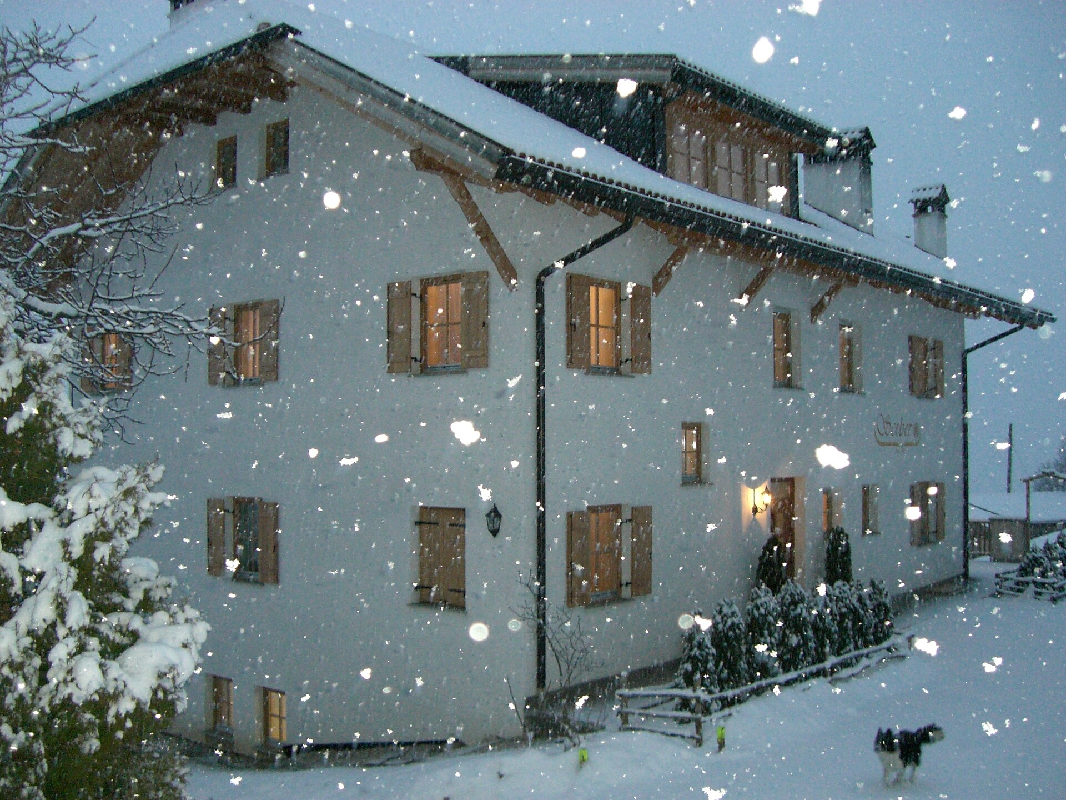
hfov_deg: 49.0
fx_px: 1170
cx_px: 533
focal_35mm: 38
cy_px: 400
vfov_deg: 37.7
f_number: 2.7
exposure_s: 1/60
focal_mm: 6.2
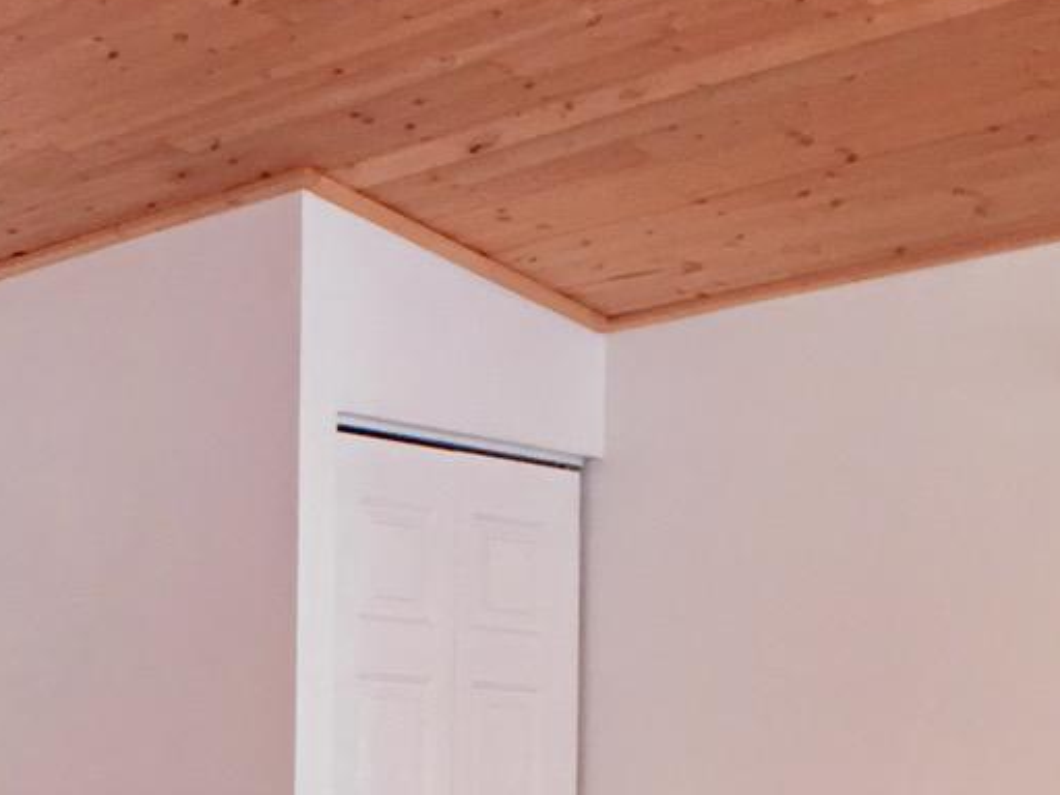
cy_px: 1128
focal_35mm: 116
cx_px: -441
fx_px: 3552
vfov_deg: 12.3
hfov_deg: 15.8
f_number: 2.2
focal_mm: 4.15
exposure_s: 1/15
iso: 50
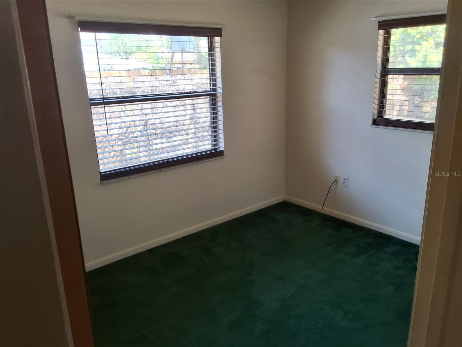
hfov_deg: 63.4
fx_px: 374
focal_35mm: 28
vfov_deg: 49.7
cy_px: 174
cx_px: 231
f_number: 1.9
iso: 50
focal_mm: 2.91
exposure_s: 1/60
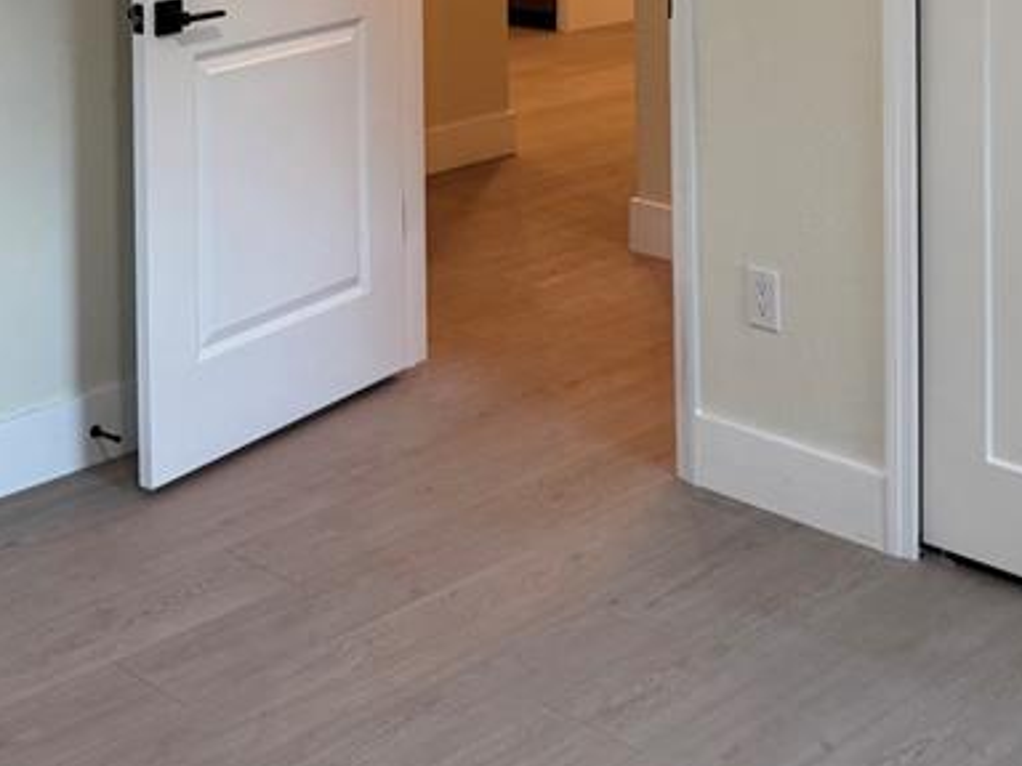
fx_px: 1890
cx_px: 415
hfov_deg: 30.2
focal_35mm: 64
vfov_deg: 21.0
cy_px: -215
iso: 200
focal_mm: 6.76
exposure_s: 1/120
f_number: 1.78
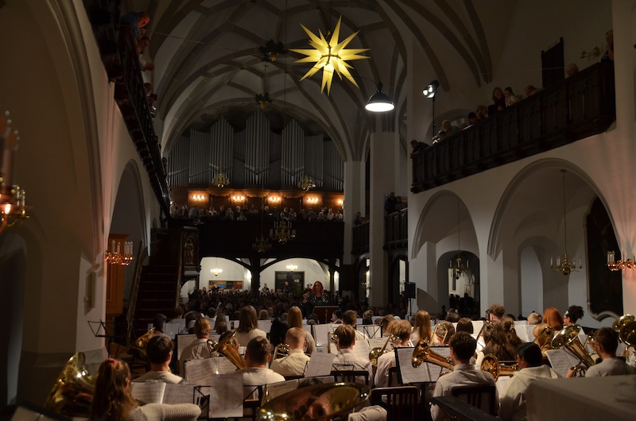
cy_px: 210
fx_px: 582
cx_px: 318
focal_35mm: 33
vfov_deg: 39.8
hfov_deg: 57.3
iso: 800
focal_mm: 22
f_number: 3.5
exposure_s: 1/40
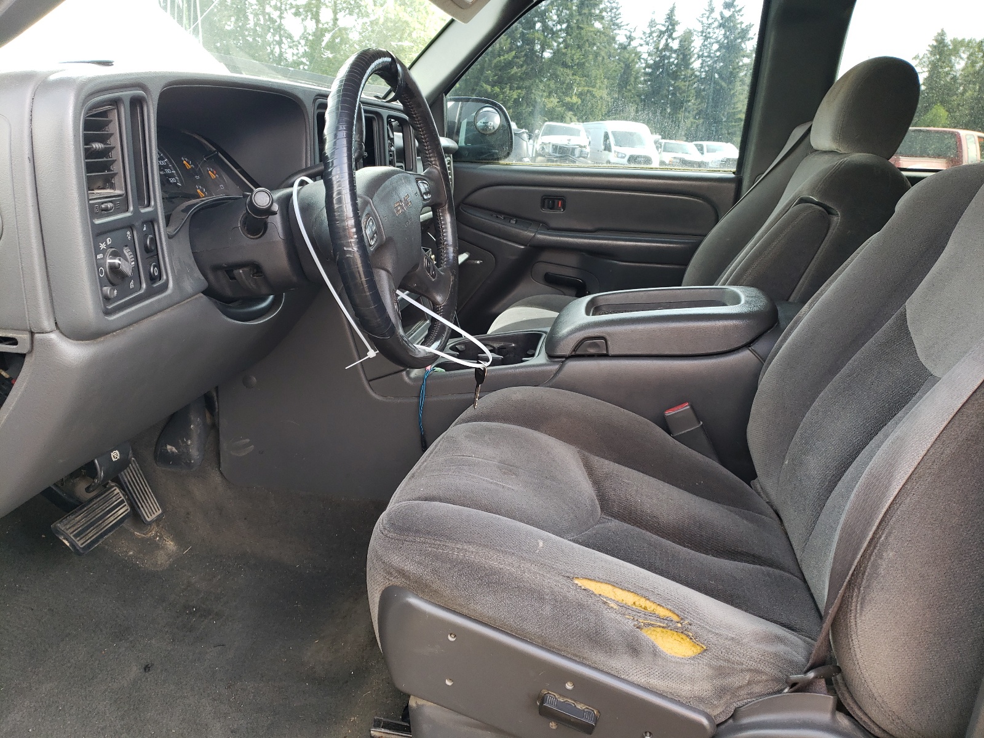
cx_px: 492
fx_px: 739
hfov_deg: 67.3
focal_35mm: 26
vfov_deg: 53.1
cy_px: 369
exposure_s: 1/120
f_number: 1.5
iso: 50
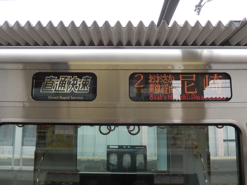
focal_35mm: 32
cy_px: 92
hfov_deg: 56.8
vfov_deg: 44.2
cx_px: 124
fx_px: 228
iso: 125
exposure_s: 1/60
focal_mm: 5.7
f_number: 3.8
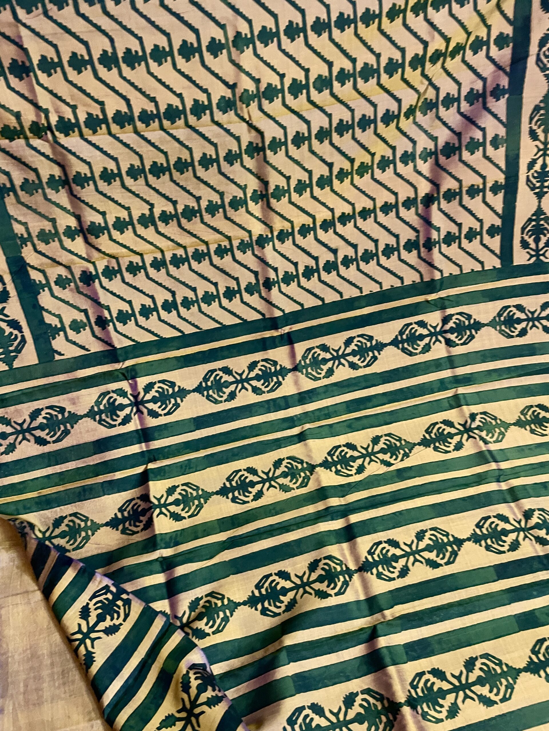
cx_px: 274
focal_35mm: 26
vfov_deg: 67.3
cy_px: 366
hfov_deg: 53.1
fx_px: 550
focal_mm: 4.2
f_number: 1.6
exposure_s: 1/33
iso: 500
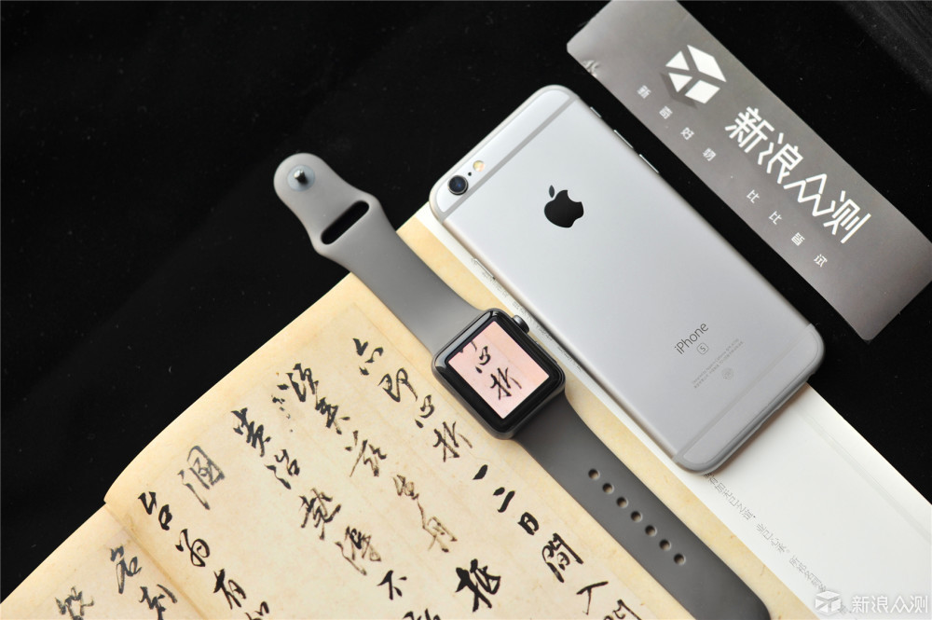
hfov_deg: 39.6
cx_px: 466
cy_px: 310
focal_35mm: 50
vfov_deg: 26.9
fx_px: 1293
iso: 200
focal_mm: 50
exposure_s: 1/50
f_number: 3.5
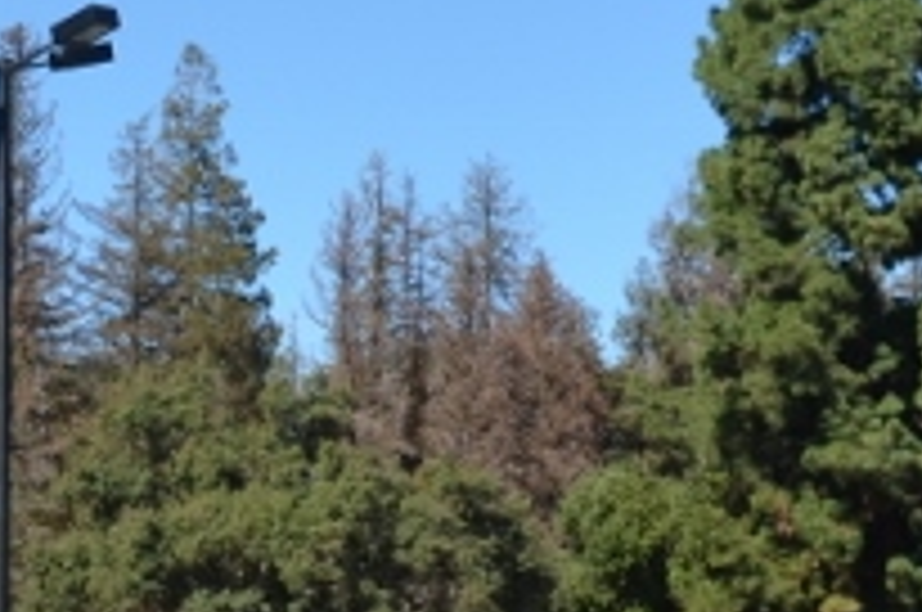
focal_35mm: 150
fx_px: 3836
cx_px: -220
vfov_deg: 8.8
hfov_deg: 13.3
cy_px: 1008
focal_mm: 20
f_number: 8
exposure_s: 1/250
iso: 100
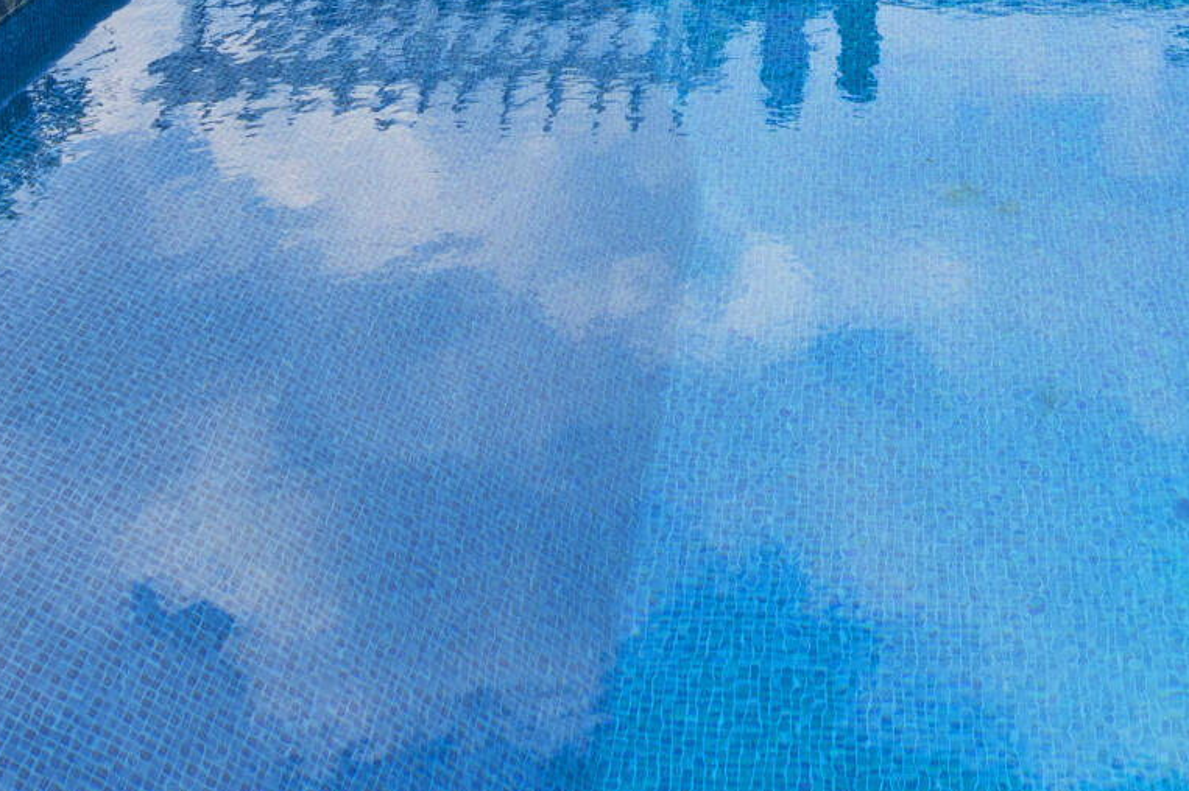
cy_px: -568
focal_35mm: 59
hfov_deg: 33.3
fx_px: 1948
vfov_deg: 18.7
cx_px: 896
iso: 250
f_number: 8
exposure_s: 1/160
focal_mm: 10
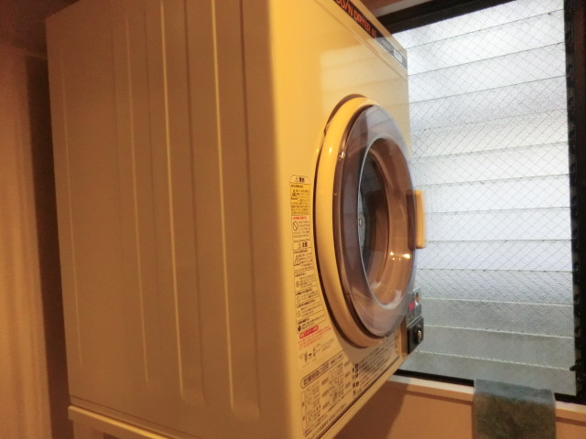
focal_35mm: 24
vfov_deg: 56.8
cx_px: 293
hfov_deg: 71.6
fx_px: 406
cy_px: 220
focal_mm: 4.3
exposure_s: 1/60
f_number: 3.2
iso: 640
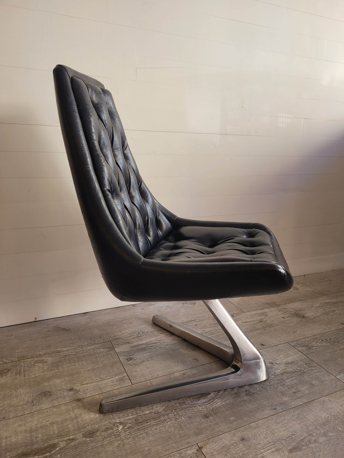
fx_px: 345
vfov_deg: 67.3
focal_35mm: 26
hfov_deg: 53.1
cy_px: 229
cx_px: 172
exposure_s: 1/100
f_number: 1.8
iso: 50
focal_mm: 5.4
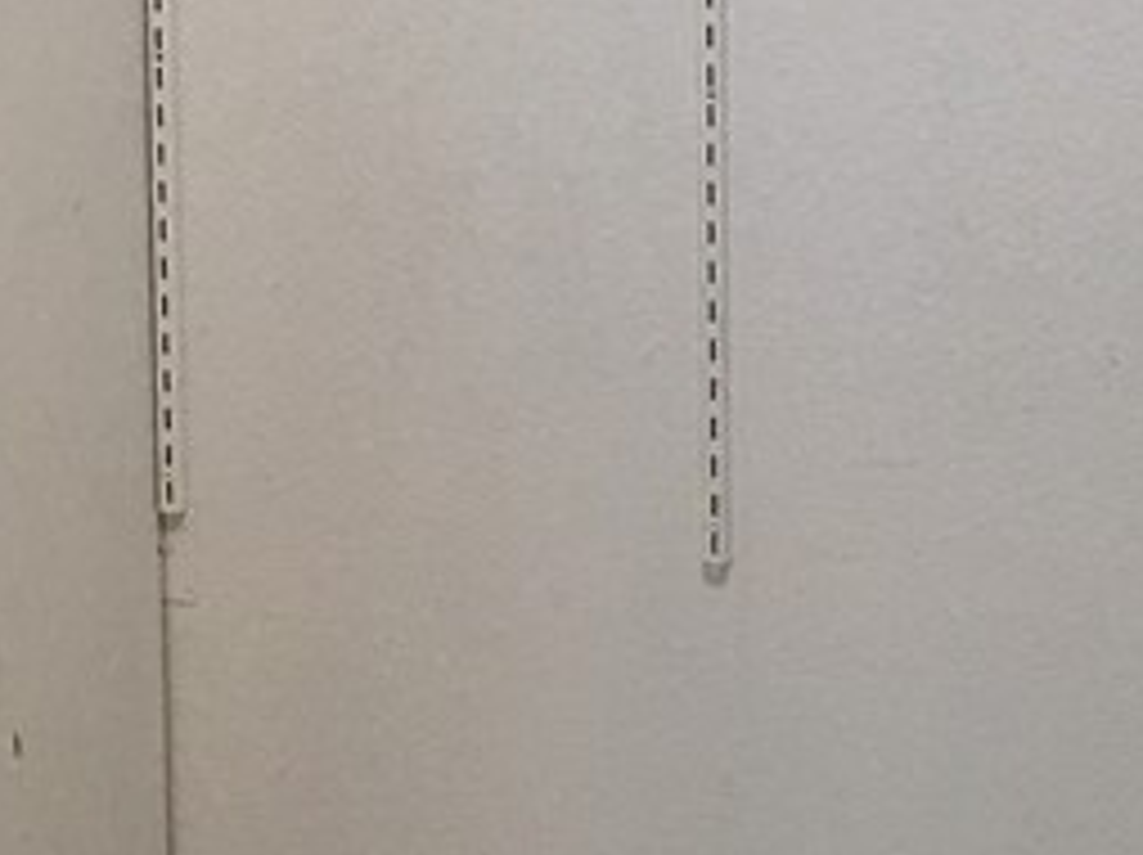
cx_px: 950
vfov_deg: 11.9
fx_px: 3860
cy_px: -544
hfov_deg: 16.7
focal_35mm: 117
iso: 40
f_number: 2.2
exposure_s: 1/30
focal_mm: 4.15
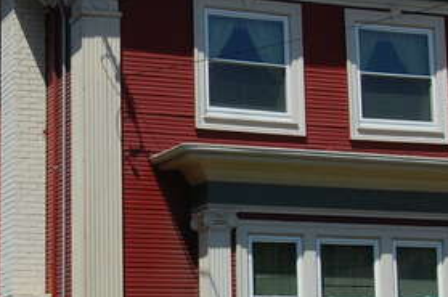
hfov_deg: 18.2
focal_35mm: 112
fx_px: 1391
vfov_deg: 12.2
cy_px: 153
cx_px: 120
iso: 200
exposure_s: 1/160
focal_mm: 26
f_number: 16
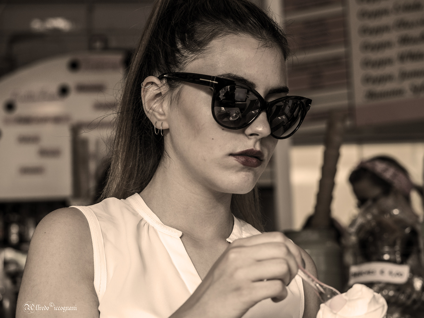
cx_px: 212
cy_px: 159
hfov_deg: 24.4
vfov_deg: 18.4
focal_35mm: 80
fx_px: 980
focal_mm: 40
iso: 400
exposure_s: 1/125
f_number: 2.8
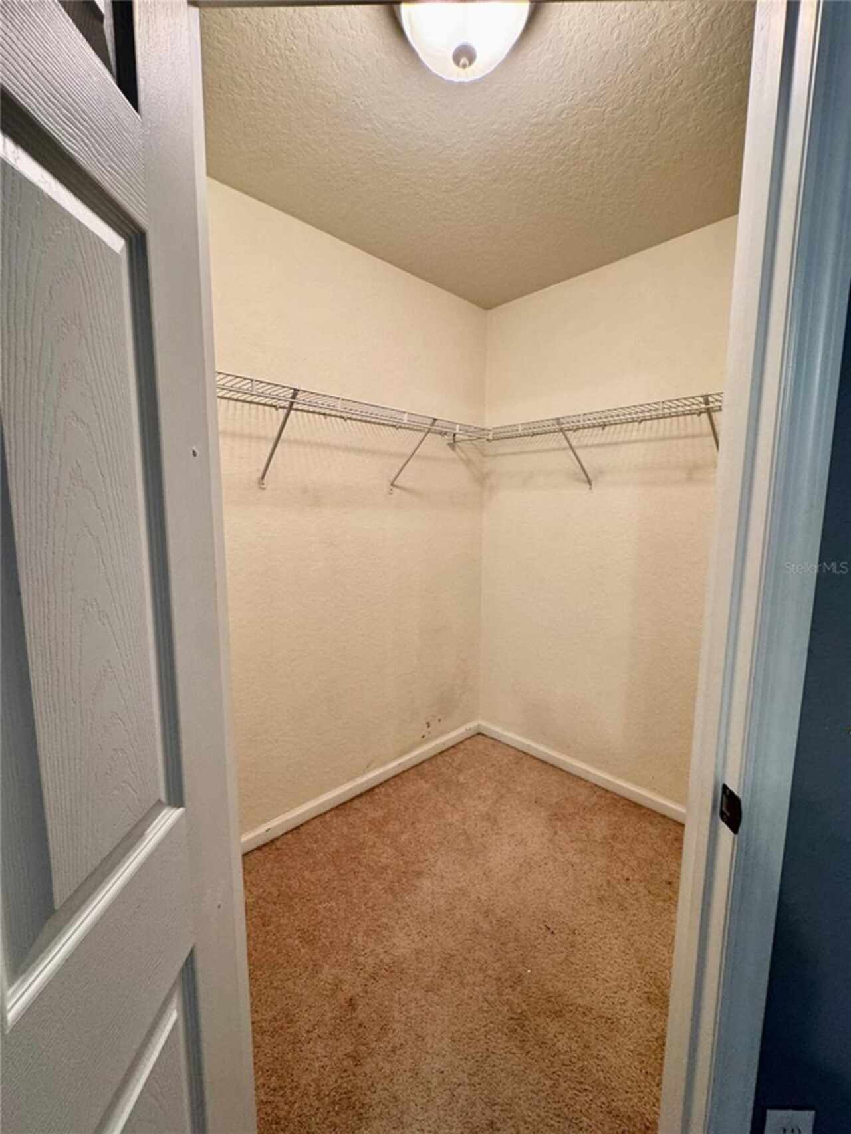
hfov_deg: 85.7
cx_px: 426
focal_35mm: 14
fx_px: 459
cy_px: 567
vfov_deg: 102.1
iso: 200
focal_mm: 2.22
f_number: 2.2
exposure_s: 1/60
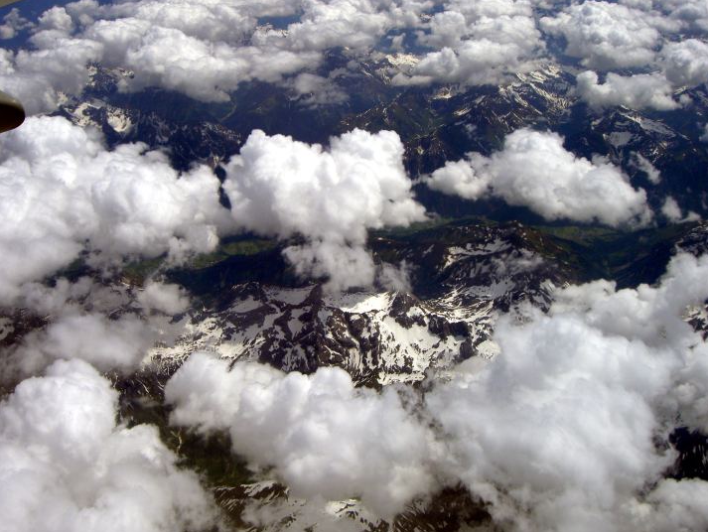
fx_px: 839
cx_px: 355
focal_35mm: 41
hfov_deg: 45.7
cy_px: 262
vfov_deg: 35.2
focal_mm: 8
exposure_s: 1/1250
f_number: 4.7
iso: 50
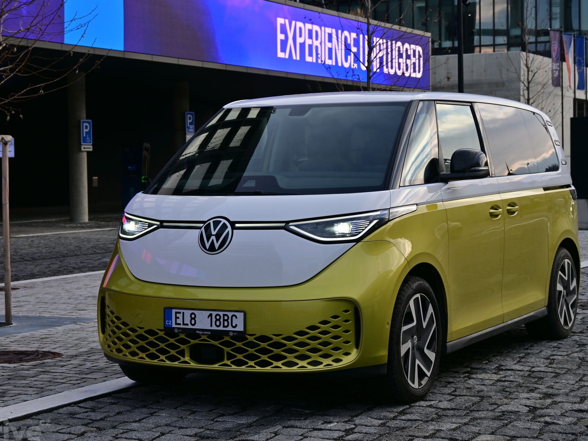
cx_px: 299
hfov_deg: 27.2
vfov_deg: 20.6
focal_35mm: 72
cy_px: 225
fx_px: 1215
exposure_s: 1/200
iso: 100
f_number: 7.1
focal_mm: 43
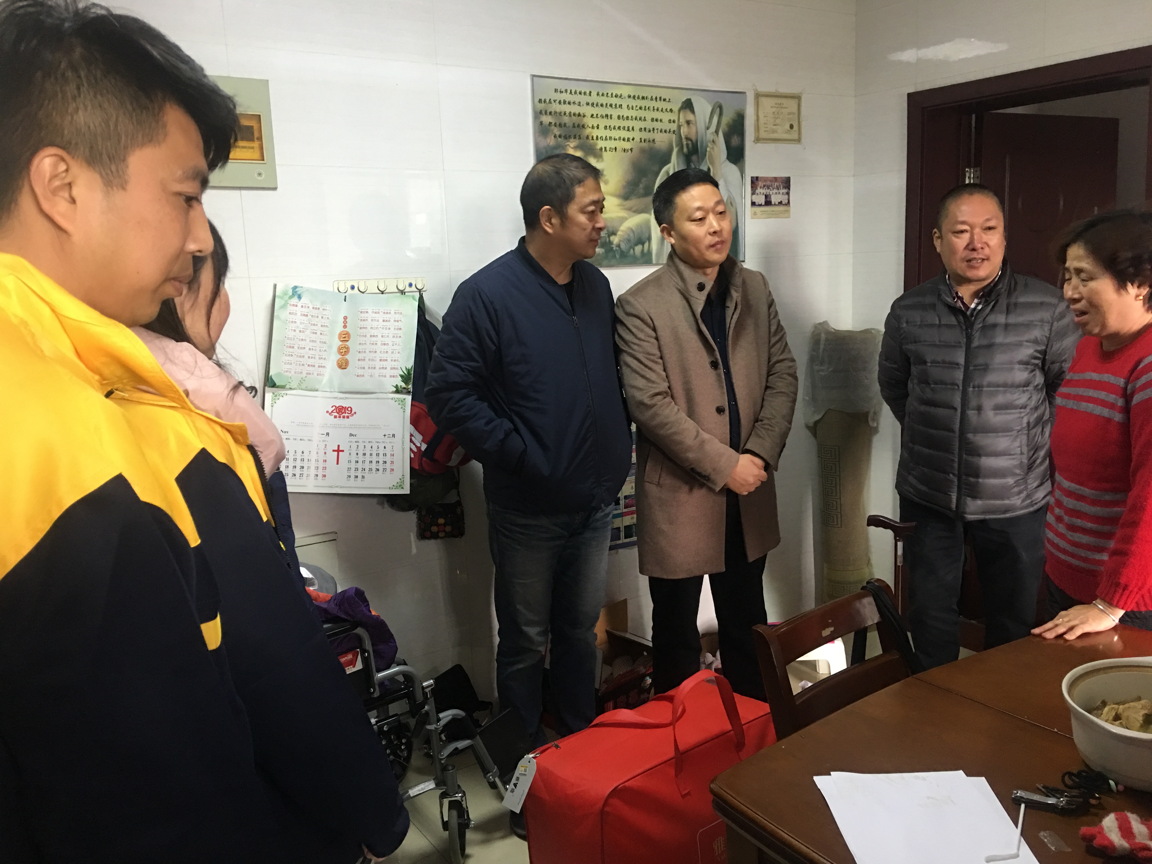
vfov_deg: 48.2
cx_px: 576
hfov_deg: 61.7
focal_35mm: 29
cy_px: 432
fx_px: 965
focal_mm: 4.15
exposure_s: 1/10
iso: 80
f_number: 2.2
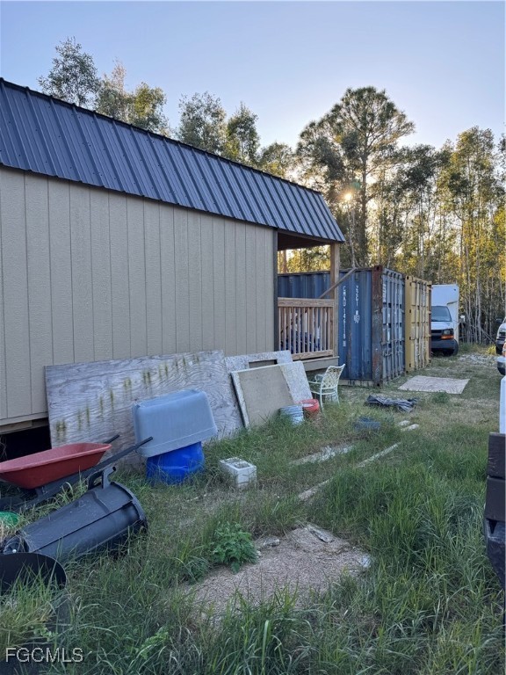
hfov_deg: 56.8
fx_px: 468
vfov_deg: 71.6
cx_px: 253
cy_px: 338
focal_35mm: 24
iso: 80
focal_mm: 6.76
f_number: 1.78
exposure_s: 1/481
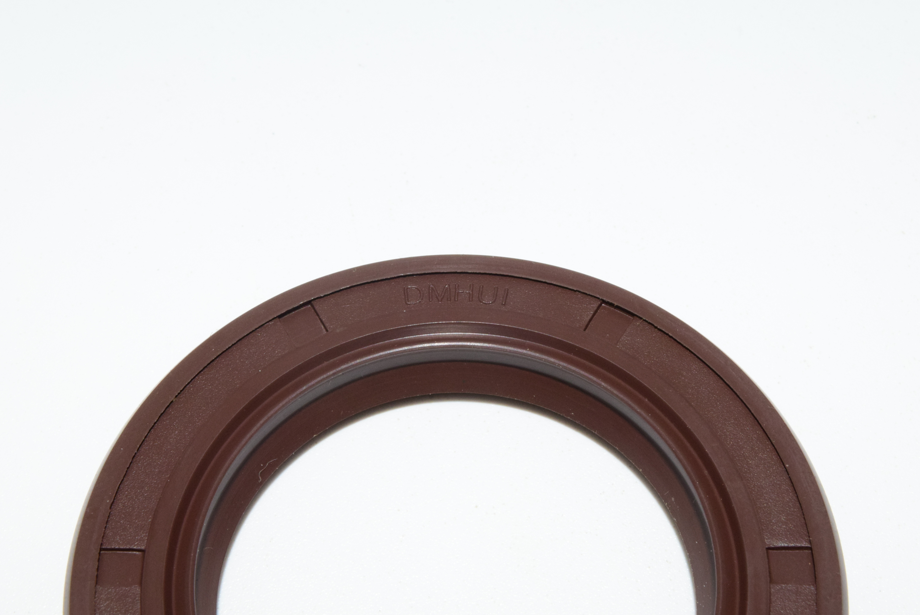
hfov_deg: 29.2
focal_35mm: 69
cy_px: 308
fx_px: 1765
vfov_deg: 19.8
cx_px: 460
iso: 1600
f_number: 32
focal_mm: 46
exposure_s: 1/60
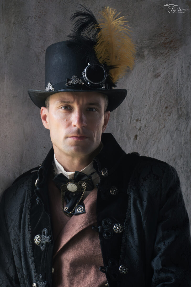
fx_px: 1790
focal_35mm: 225
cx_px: 96
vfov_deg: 9.1
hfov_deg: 6.1
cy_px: 144
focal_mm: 150
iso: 3200
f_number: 11
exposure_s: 1/100
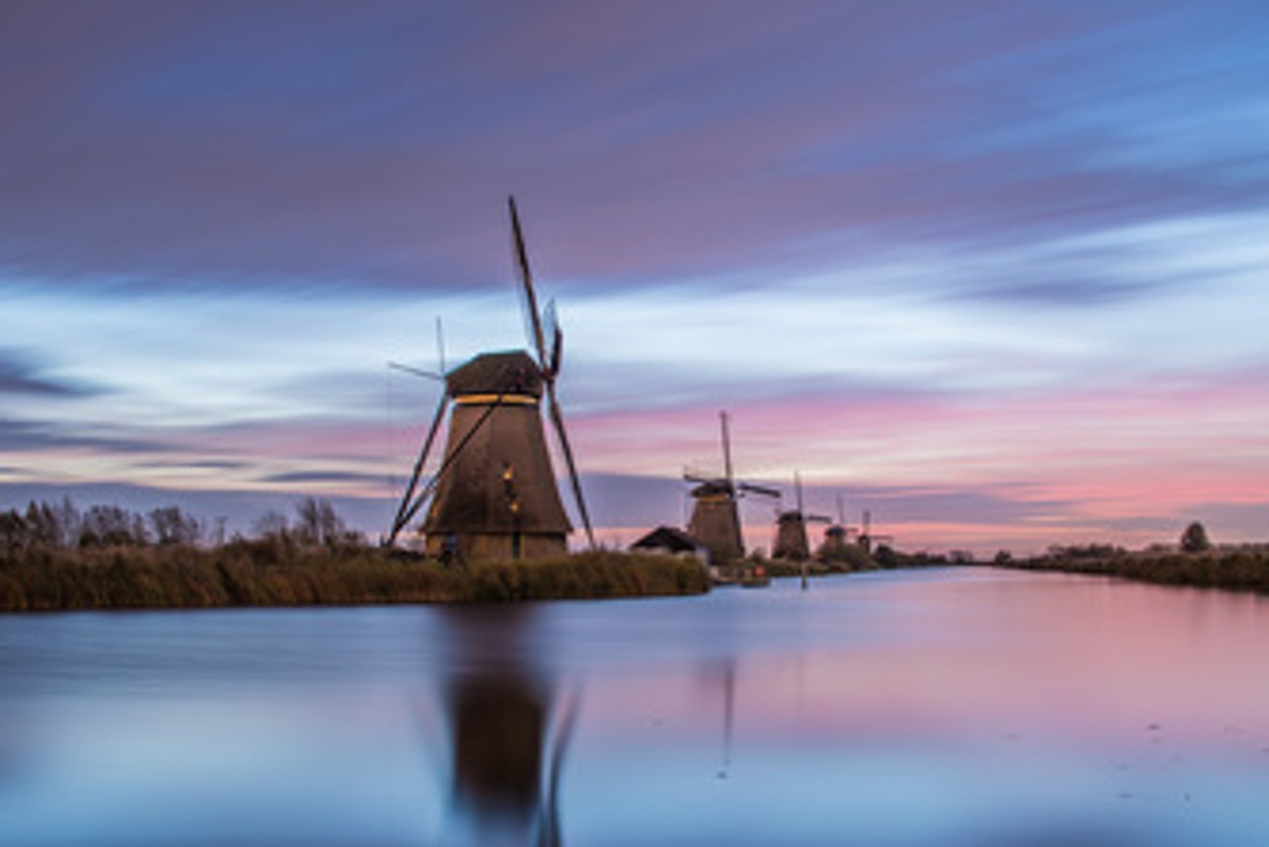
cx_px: 669
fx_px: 1552
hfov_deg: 44.5
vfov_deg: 30.5
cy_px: 460
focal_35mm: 44
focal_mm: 32
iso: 100
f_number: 5.6
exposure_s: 90
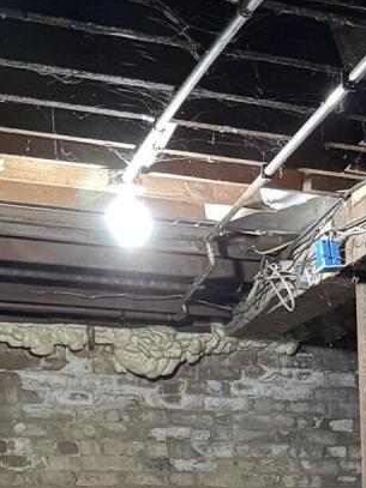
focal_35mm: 118
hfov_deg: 11.7
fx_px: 1664
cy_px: 793
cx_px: 649
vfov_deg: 15.1
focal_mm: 6.76
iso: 1600
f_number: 1.78
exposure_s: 1/30
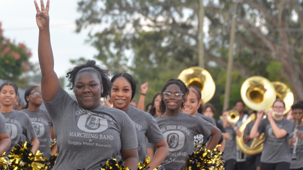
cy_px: 111
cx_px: 72
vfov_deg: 3.5
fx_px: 2819
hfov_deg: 6.1
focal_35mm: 351
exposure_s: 1/160
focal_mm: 145
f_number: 6.3
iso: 400
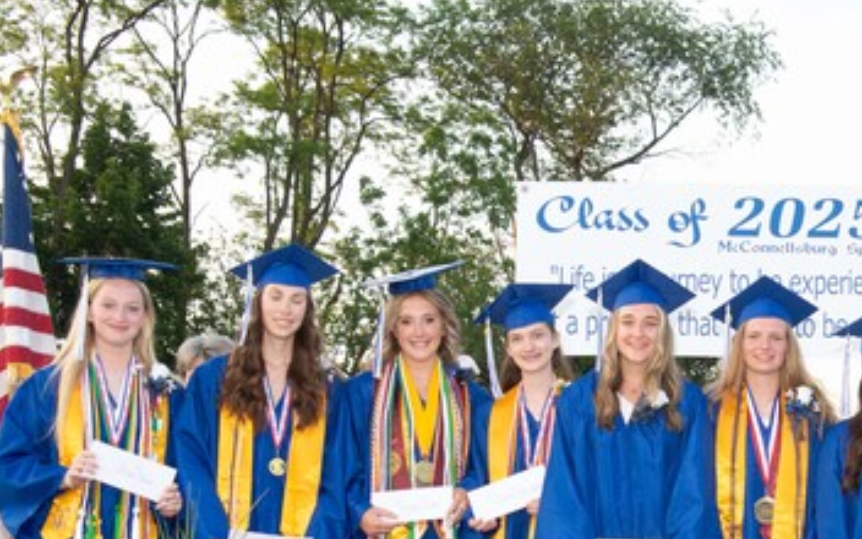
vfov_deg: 11.2
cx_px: 820
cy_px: 561
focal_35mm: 116
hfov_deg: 17.6
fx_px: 2725
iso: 800
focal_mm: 50
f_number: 9
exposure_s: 1/200
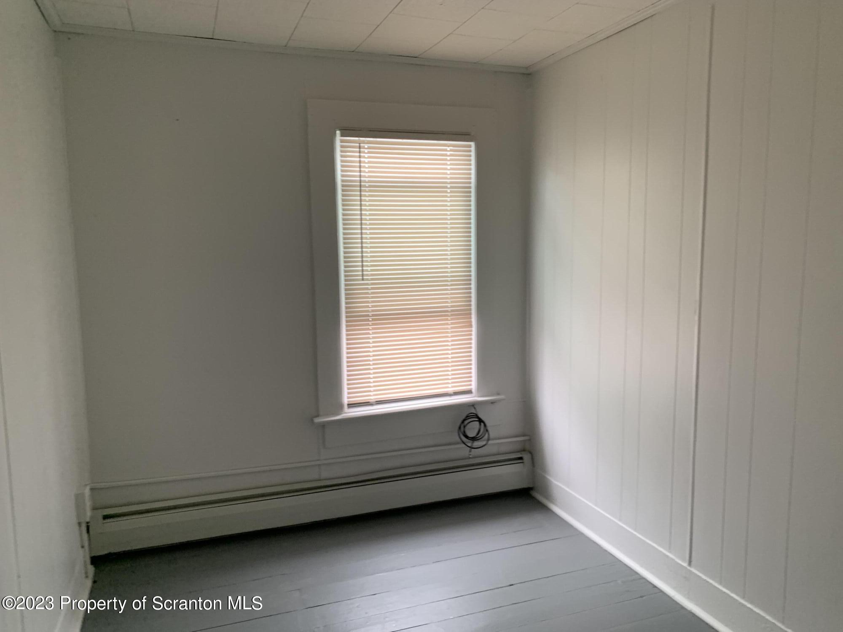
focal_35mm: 26
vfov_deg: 53.1
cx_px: 422
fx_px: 633
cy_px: 316
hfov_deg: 67.3
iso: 100
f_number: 1.8
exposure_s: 1/60
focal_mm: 4.25
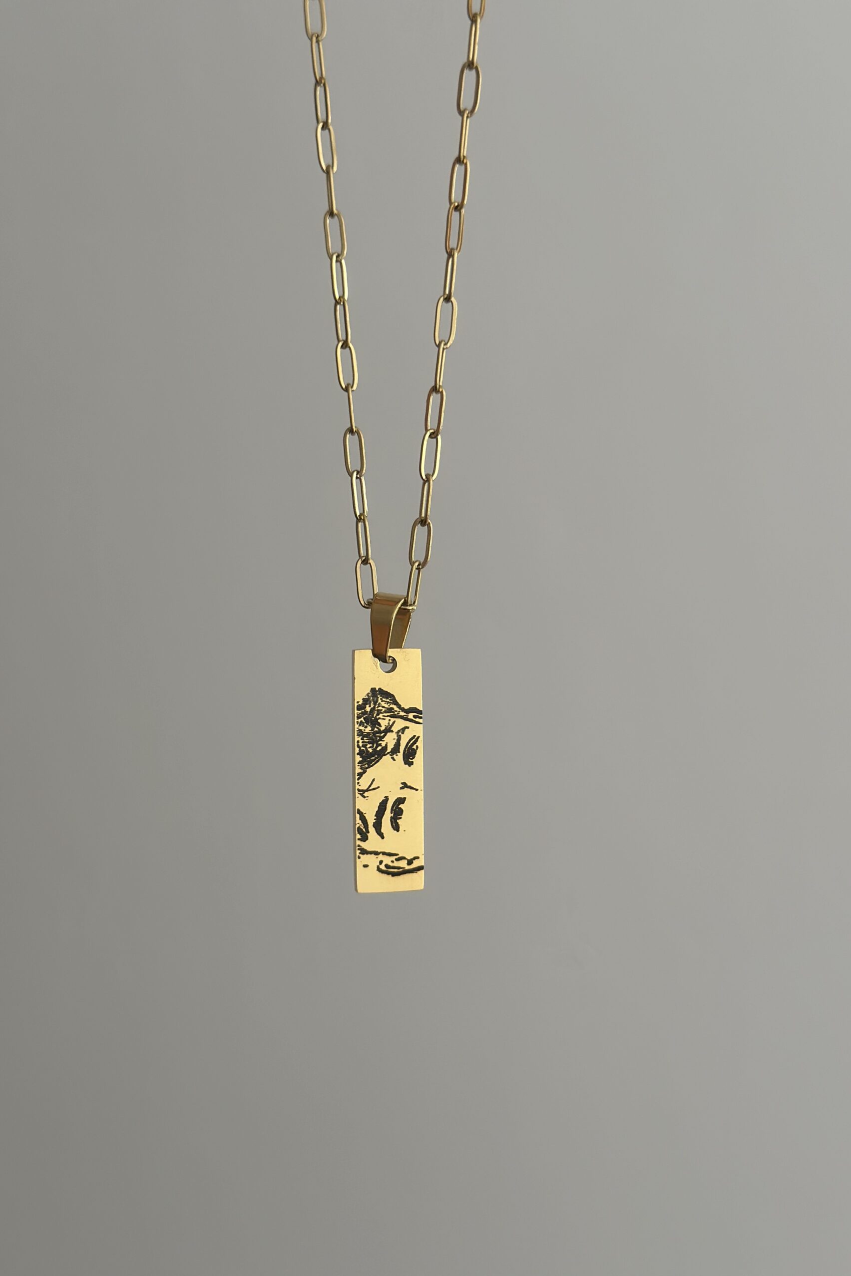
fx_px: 1773
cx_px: 412
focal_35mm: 50
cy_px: 638
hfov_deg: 27.0
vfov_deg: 39.6
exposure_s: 1/178
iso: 80
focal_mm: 6.86
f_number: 1.78
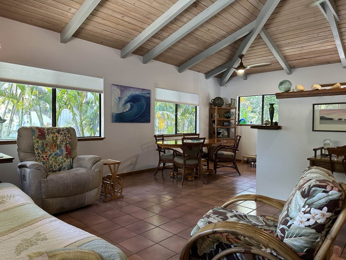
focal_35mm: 24
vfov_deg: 56.8
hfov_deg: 71.6
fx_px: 240
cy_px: 130
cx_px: 173
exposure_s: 1/120
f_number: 1.78
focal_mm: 6.86
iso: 250
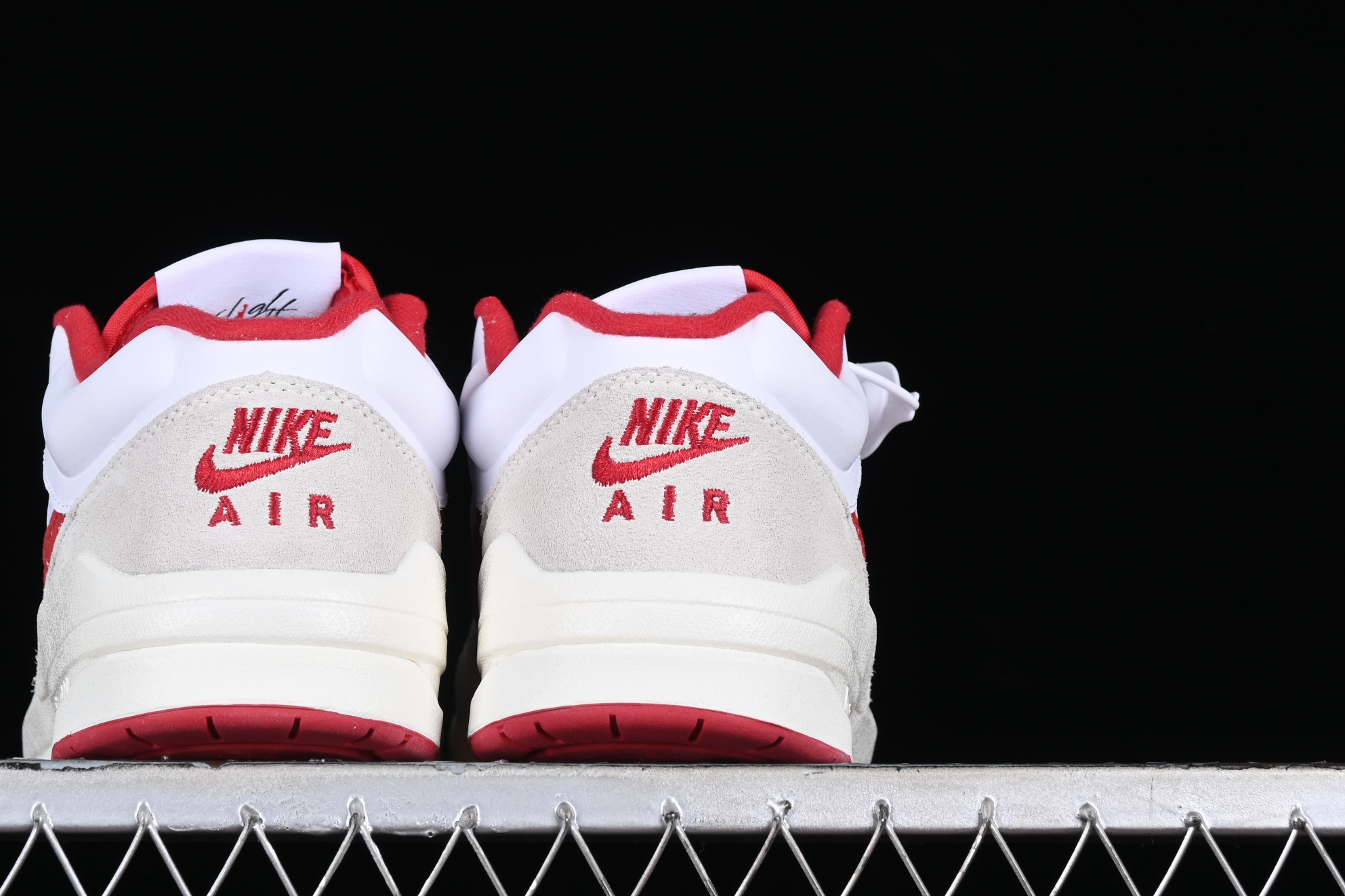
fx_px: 3773
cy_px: 375
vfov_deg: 13.5
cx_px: 480
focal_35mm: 101
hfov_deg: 20.2
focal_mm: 48
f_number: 8
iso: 160
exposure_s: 1/80
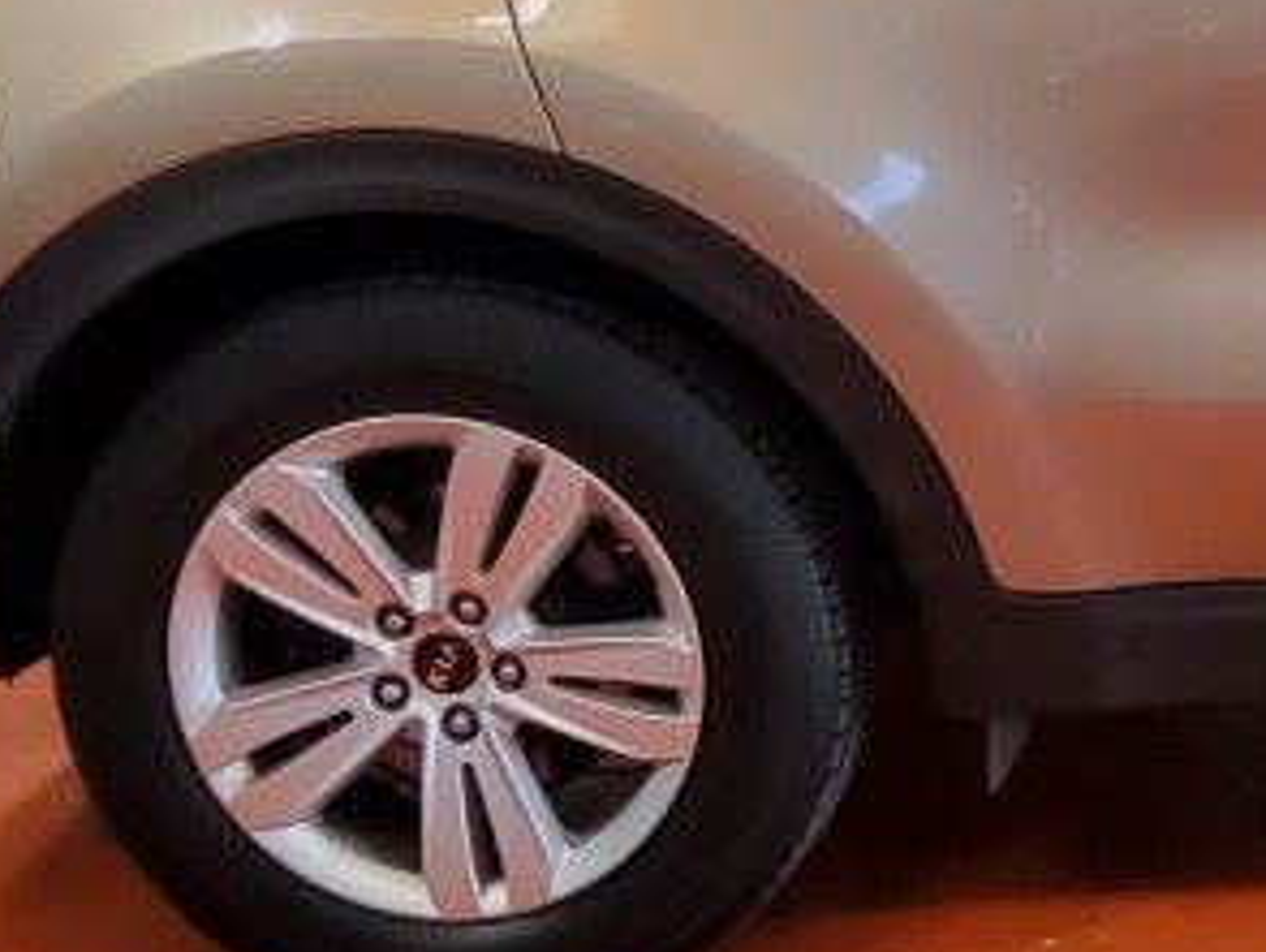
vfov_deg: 14.0
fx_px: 3880
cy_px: 327
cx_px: 1839
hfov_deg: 17.0
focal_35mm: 106
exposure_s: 1/120
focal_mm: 3.08
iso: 320
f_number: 2
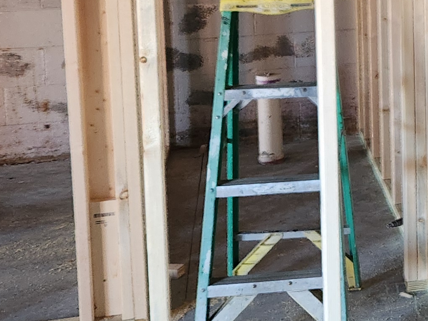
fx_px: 1113
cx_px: 644
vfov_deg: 15.9
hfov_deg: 19.1
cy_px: -46
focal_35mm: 90
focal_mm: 5.4
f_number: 1.8
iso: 400
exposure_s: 1/120
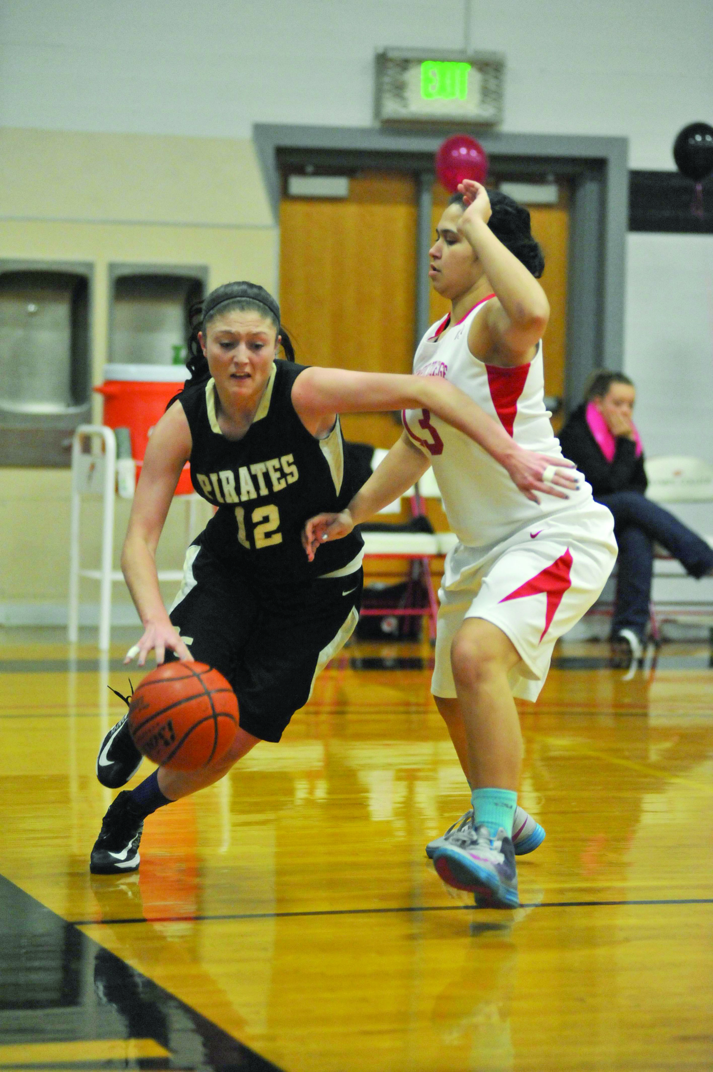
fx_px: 3332
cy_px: 536
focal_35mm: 112
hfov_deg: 12.2
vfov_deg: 18.3
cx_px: 356
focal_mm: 112
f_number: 2.8
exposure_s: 1/800
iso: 6400
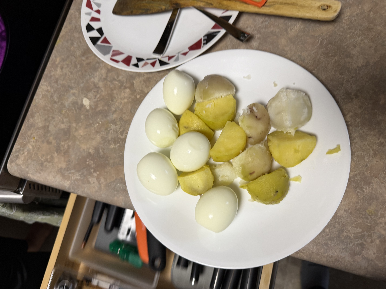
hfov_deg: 71.6
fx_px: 268
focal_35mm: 24
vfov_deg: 56.8
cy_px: 144
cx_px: 193
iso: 125
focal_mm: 6.76
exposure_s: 1/60
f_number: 1.78
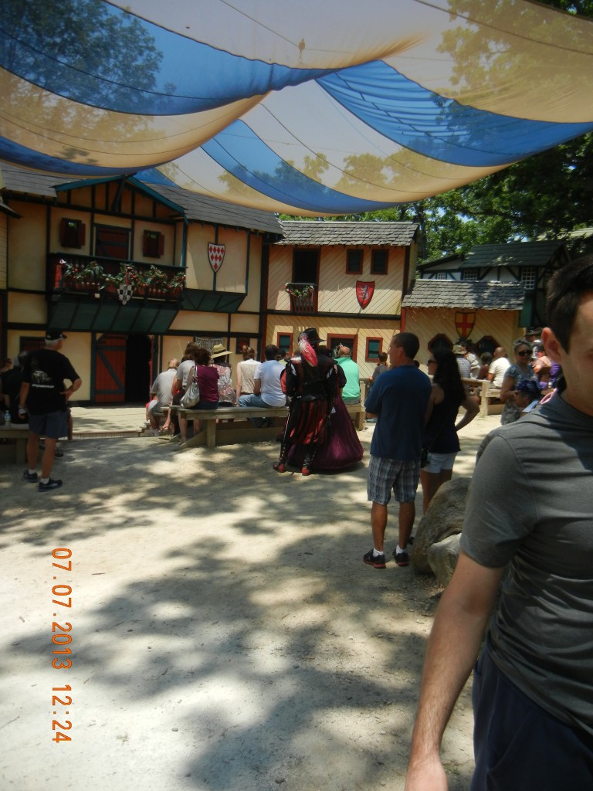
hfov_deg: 46.8
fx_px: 685
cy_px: 396
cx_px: 296
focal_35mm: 30
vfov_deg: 60.0
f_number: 7
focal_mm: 5.4
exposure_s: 1/290
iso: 160
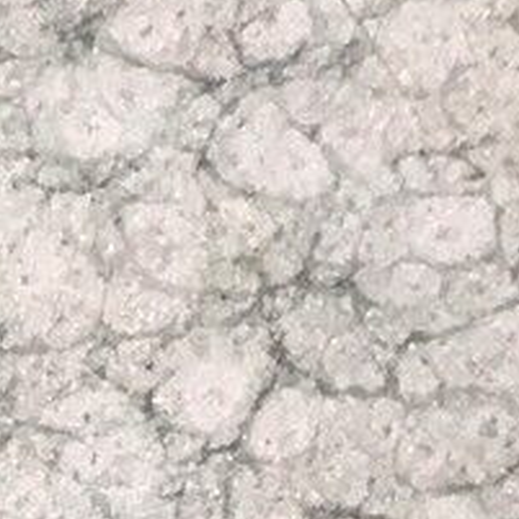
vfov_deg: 5.9
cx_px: -504
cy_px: 2050
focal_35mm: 255
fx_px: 4325
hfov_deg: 6.7
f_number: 2.2
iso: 40
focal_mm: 4.15
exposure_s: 1/33
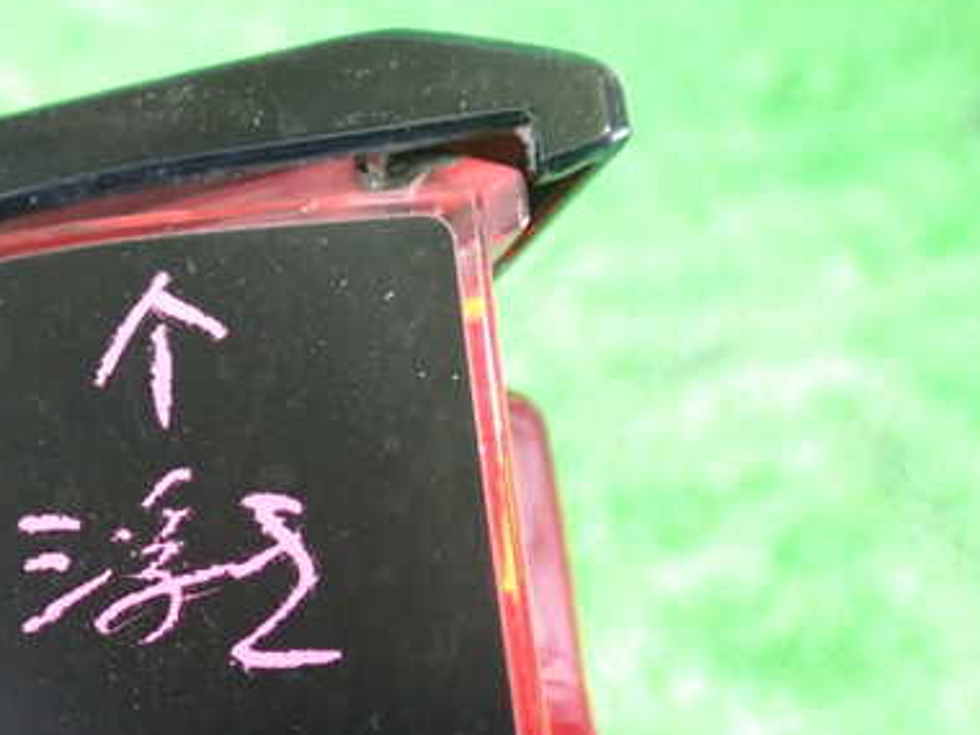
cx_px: 255
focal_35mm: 60
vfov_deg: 24.2
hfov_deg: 31.7
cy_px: 526
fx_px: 1699
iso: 800
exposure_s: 1/30
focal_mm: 6.83
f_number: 2.7
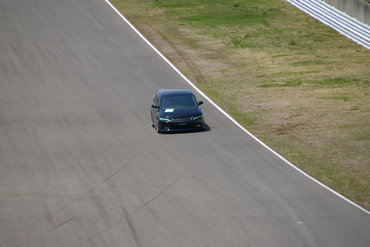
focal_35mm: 375
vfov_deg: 3.7
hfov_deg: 5.5
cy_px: 124
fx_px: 3853
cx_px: 185
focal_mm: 250
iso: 200
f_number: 9.5
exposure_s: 1/500
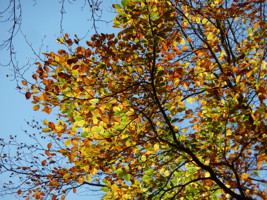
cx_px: 133
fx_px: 1627
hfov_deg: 9.4
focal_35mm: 211
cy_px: 100
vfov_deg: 7.0
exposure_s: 1/250
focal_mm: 34.4
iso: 80
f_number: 4.6
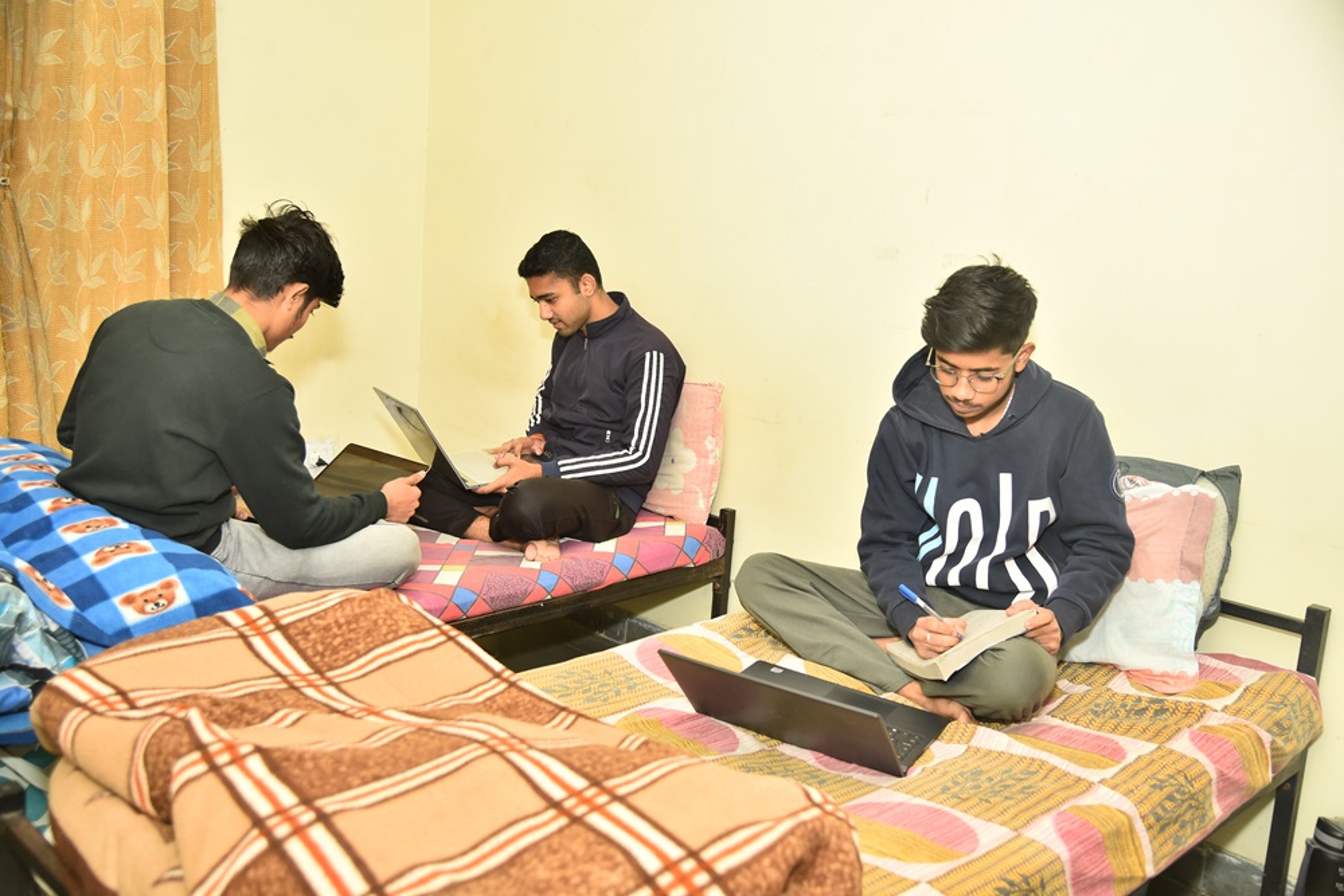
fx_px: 1307
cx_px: 672
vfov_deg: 37.9
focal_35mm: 35
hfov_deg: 54.4
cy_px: 448
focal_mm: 35
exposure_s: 1/200
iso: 800
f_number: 4
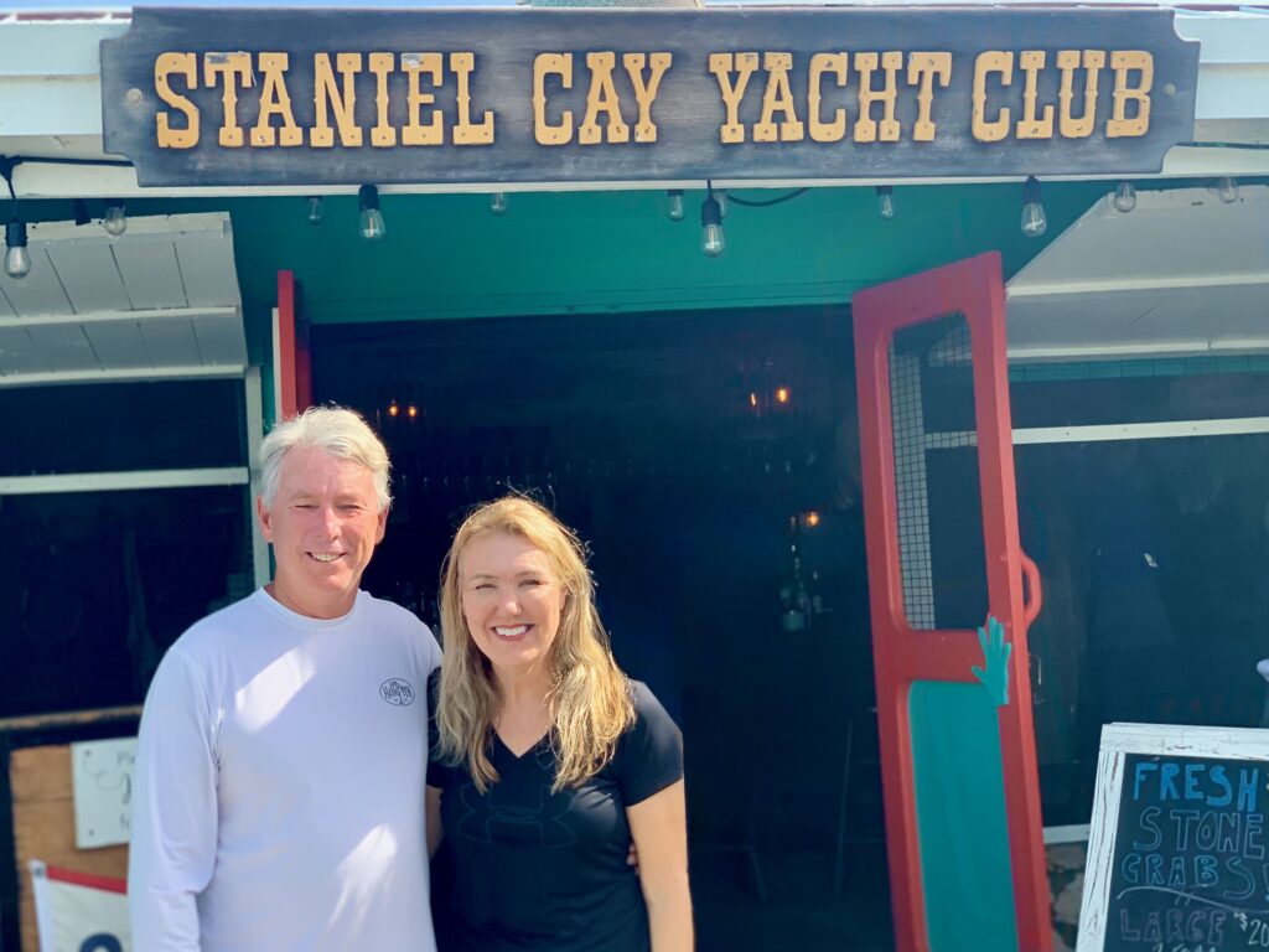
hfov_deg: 36.8
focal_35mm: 52
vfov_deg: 28.0
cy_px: 476
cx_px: 634
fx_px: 1906
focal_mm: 6
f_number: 2.4
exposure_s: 1/417
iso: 16
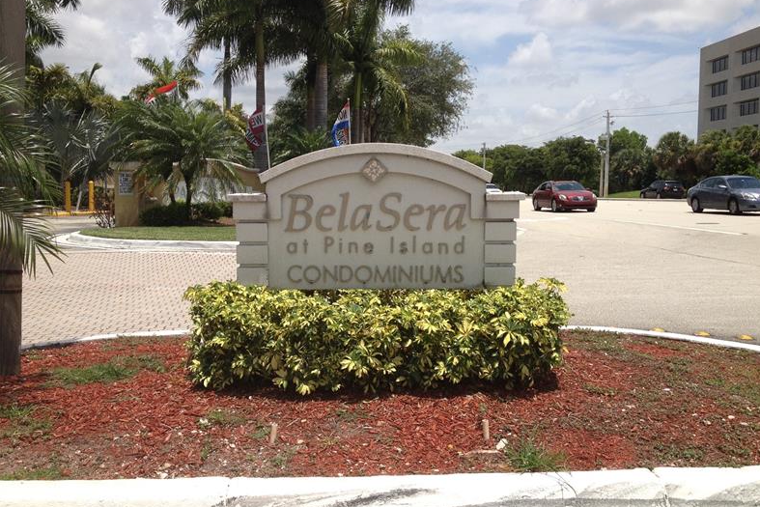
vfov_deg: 35.9
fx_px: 781
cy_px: 229
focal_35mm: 37
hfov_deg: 51.9
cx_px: 385
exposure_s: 1/1842
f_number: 2.4
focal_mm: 4.28
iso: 64
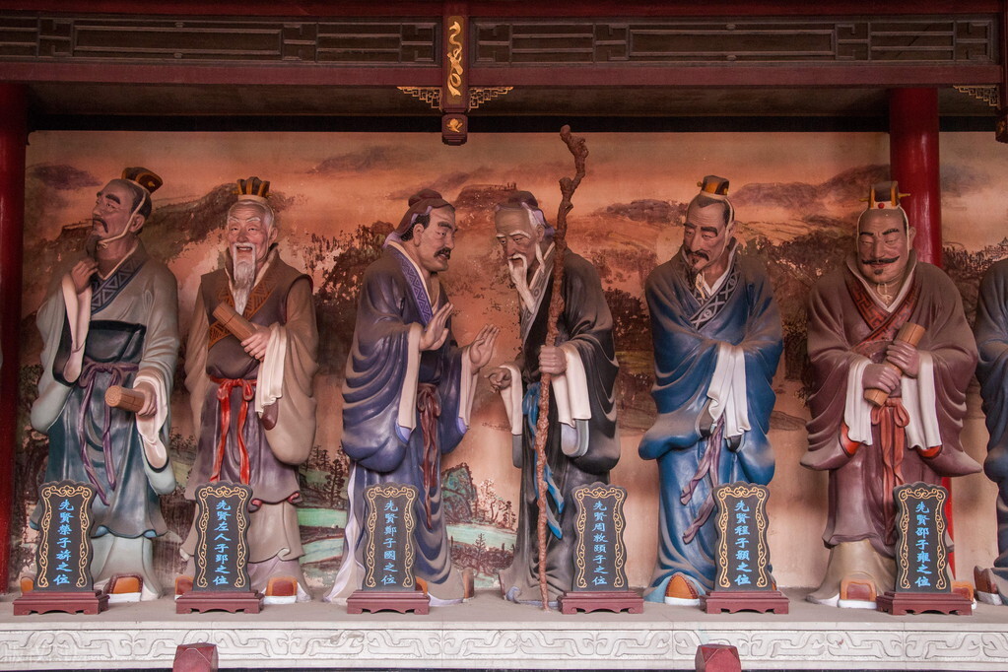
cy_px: 336
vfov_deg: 41.1
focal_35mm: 32
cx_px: 504
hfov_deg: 58.7
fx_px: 896
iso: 1600
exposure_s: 1/20
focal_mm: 32
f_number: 5
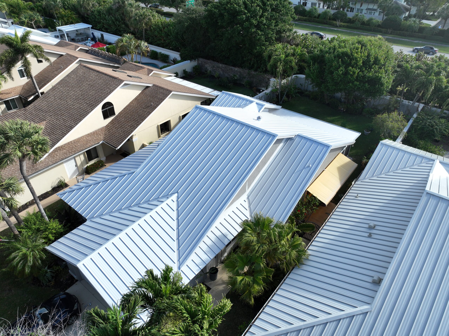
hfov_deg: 71.6
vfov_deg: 56.8
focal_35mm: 24
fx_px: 311
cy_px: 168
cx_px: 224
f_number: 2.8
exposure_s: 1/160
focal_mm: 12.29
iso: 110
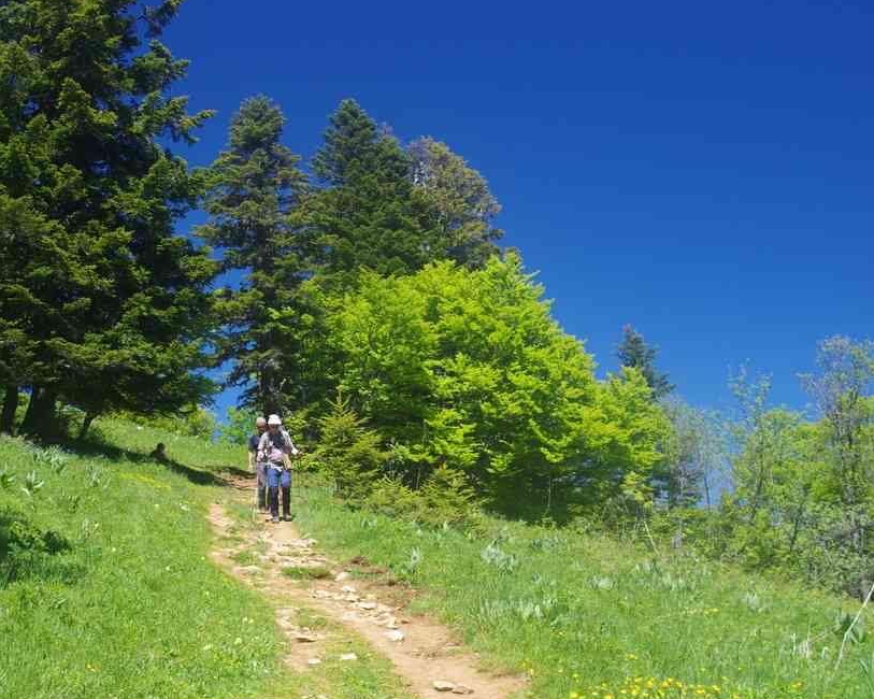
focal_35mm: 45
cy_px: 346
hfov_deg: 41.0
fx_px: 1164
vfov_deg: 33.4
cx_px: 347
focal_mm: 26
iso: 200
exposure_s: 1/50
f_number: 9
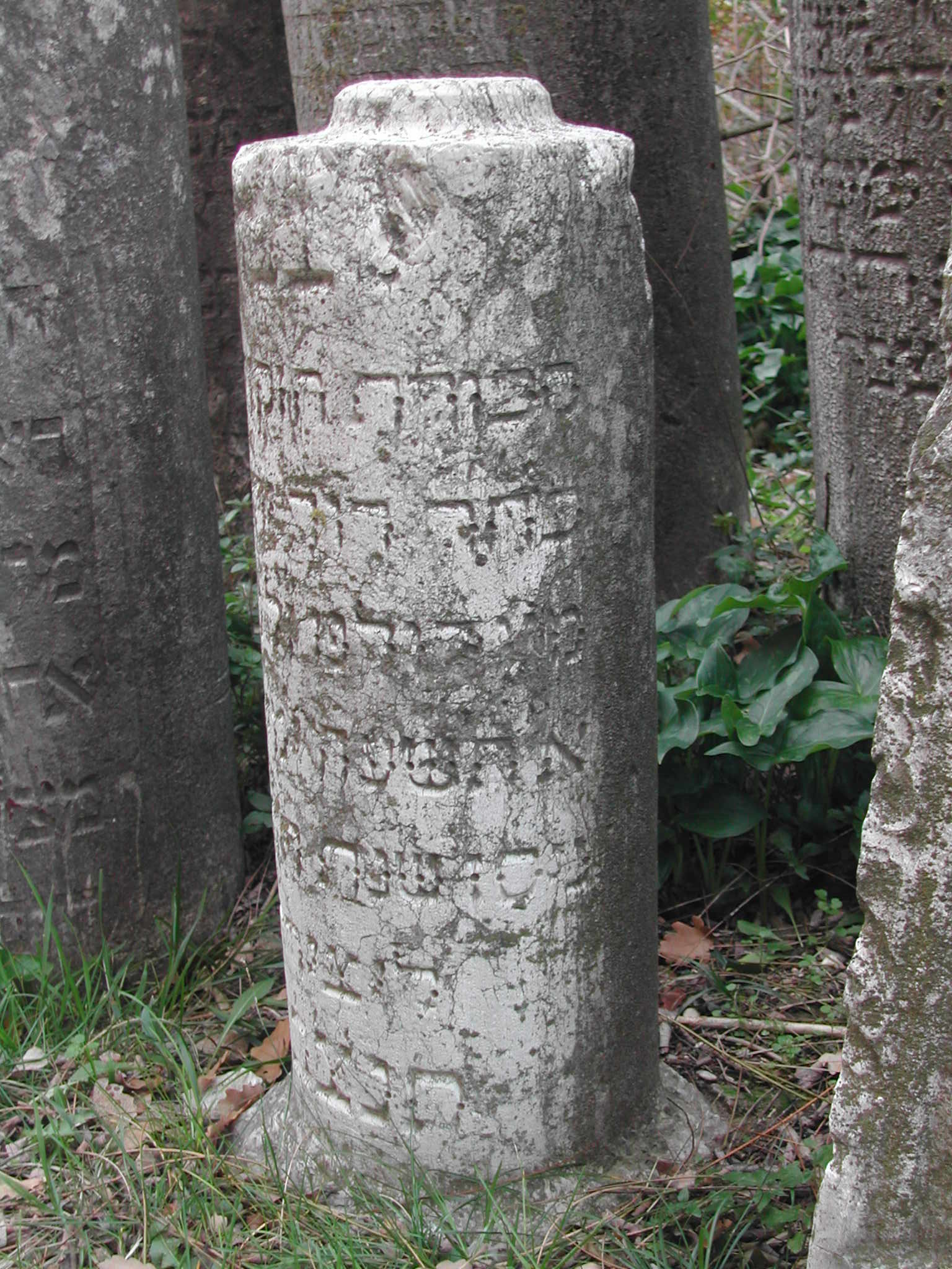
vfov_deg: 36.8
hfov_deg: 28.0
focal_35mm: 52
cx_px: 476
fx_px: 1907
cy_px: 634
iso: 100
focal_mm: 11.1
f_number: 3.2
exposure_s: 1/30
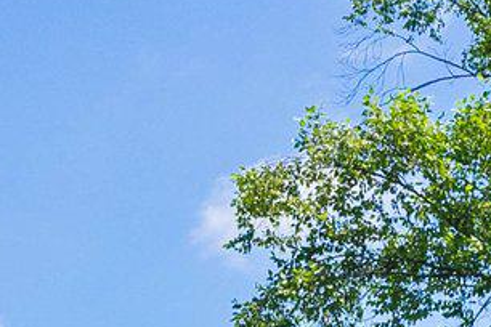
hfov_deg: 14.4
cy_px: 894
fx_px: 1827
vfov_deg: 8.8
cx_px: 706
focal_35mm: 134
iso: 640
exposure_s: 1/1250
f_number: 8
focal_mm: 20
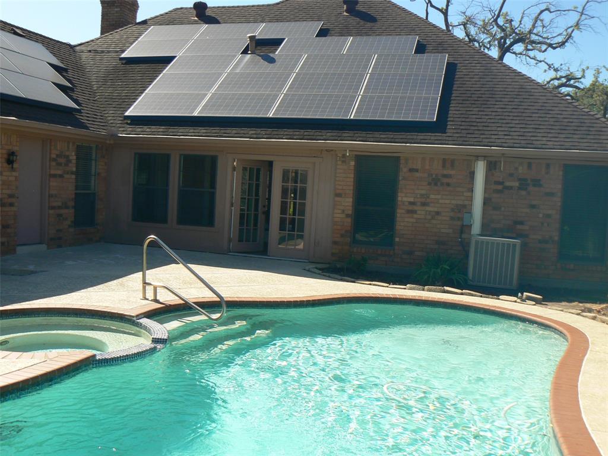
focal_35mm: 36
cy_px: 228
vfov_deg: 39.7
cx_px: 304
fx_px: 632
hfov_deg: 51.4
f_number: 5.6
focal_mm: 6
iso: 80
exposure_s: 1/400
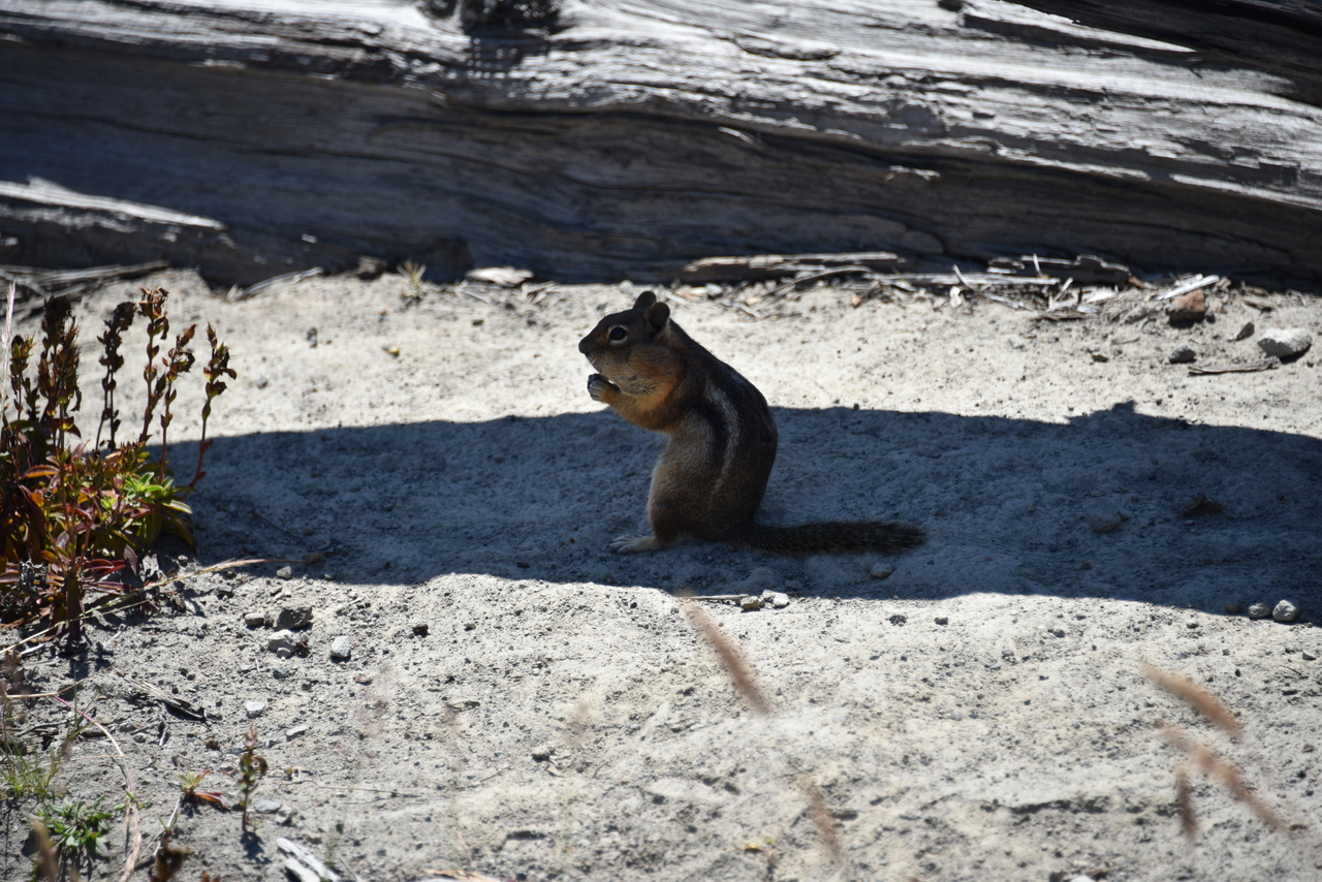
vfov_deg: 4.6
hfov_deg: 6.9
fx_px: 11018
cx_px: 661
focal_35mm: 300
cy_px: 441
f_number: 5.6
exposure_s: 1/640
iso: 200
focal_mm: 300
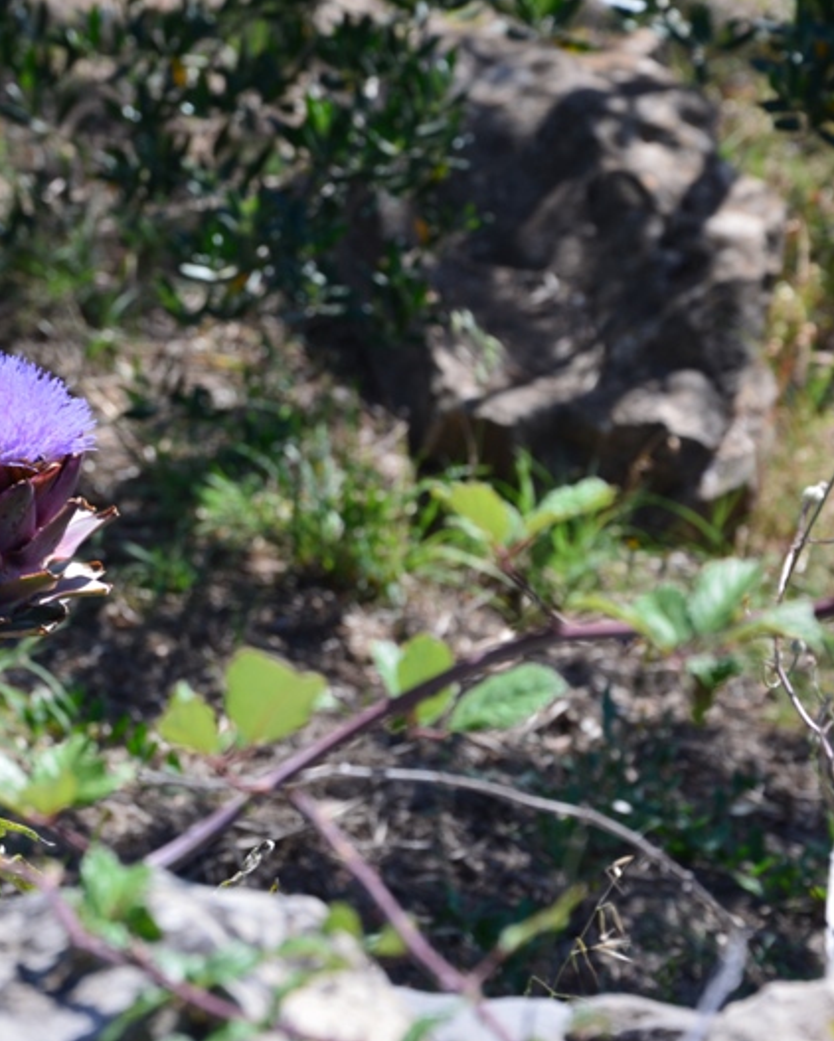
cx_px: 269
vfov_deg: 10.1
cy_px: 520
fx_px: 5921
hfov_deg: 8.1
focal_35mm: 192
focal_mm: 90
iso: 200
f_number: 11
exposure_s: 1/100
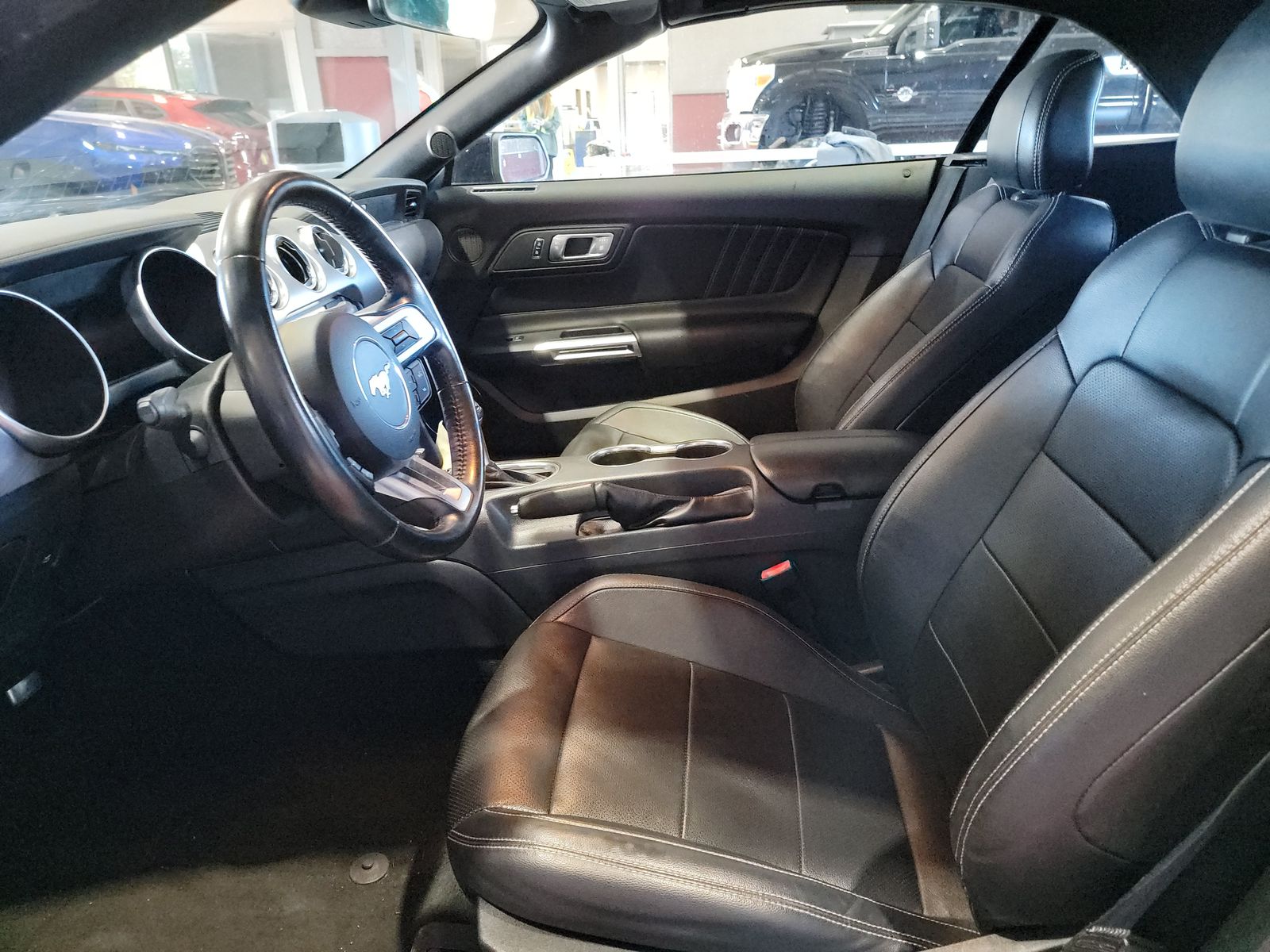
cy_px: 476
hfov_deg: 71.6
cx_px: 635
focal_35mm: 24
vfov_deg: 56.8
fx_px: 881
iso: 3431
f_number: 1.8
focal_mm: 6.7
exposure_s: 1/59
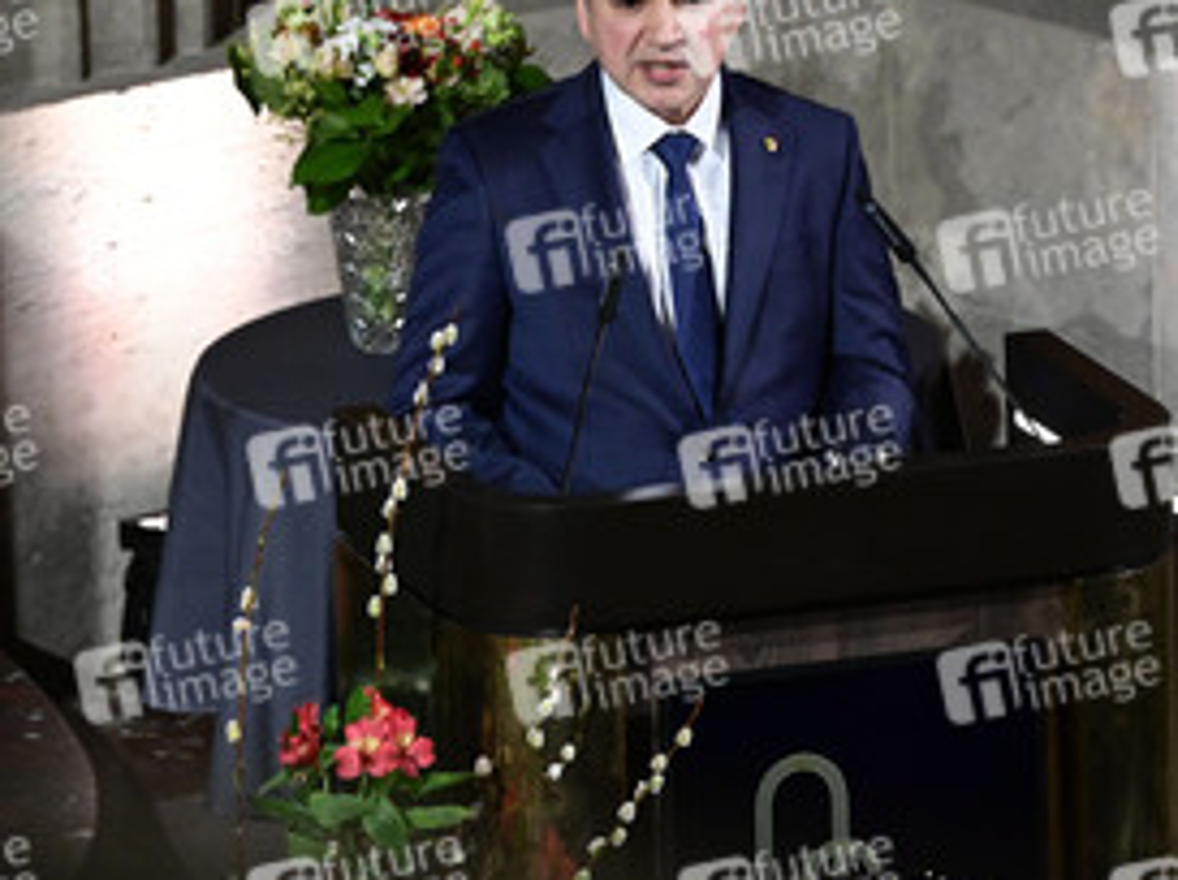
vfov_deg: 4.7
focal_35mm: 318
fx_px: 10807
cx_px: 675
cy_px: 349
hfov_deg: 6.2
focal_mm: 200
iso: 4000
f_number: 5
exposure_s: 1/200
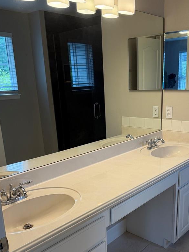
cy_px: 162
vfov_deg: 49.5
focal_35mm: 37
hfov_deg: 38.5
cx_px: 117
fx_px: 269
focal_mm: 6.76
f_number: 1.78
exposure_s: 1/209
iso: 125
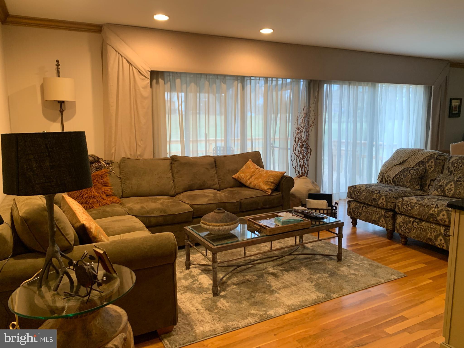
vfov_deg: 53.1
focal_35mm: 26
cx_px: 232
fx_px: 349
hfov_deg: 67.3
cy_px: 174
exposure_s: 1/60
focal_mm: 4.25
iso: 200
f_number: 1.8
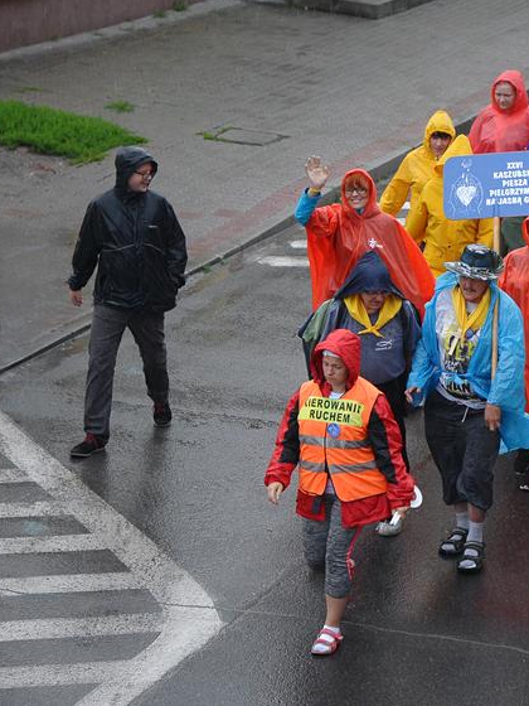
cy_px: 352
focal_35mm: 153
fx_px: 3118
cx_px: 498
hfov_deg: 9.6
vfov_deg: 12.9
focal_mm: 70
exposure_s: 1/320
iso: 800
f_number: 4.5
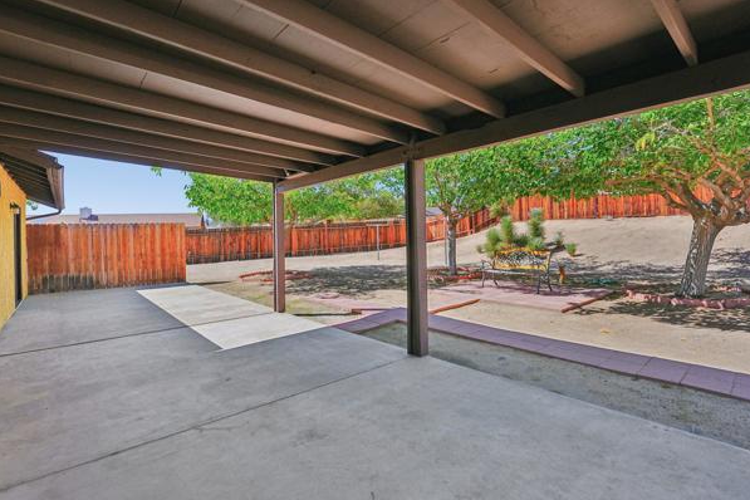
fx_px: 312
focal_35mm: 15
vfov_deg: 77.3
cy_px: 246
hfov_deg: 100.4
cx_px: 379
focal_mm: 14
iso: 100
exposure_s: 1/160
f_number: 8
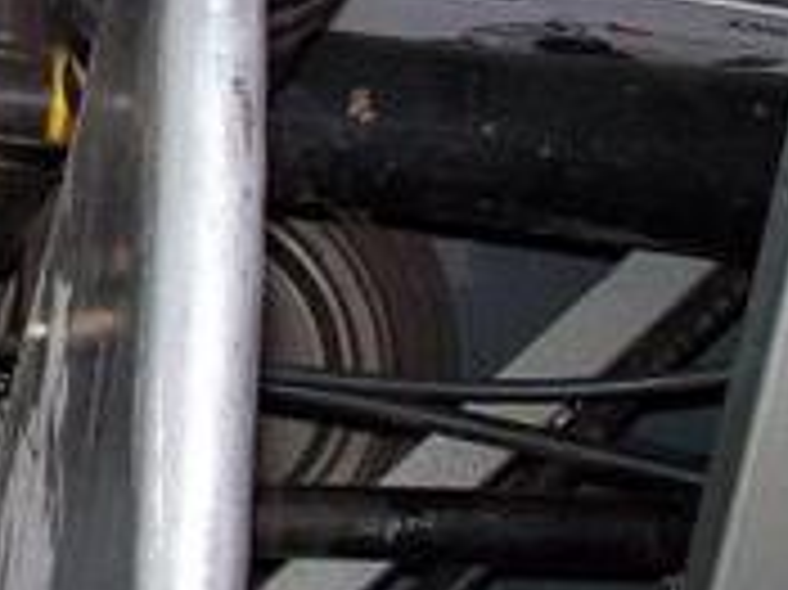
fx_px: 3003
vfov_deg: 11.1
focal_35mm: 132
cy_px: -54
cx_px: -608
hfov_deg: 13.5
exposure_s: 1/64
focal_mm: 6
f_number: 2.7
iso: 80
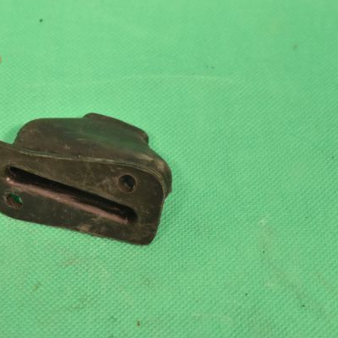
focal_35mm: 107
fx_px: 1178
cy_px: 169
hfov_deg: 16.3
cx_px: 103
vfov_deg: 16.3
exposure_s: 1/100
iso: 1600
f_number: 11
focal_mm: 55
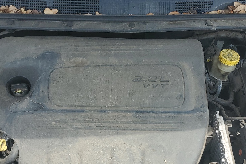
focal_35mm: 54
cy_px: 140
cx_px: 135
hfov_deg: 36.8
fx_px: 369
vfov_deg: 24.5
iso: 50
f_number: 1.5
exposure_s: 1/667
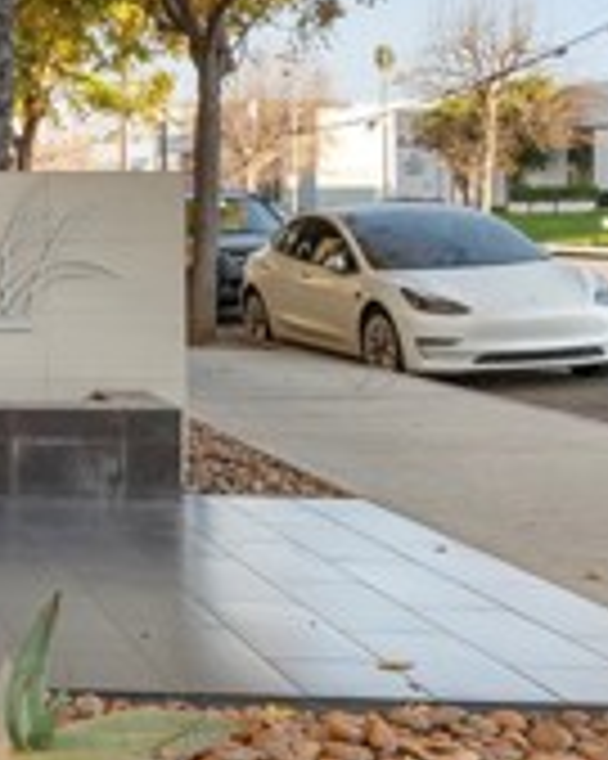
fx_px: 1598
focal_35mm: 71
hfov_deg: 19.3
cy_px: 196
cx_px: -257
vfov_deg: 26.5
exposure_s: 1/60
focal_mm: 20
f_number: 9.5
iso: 320
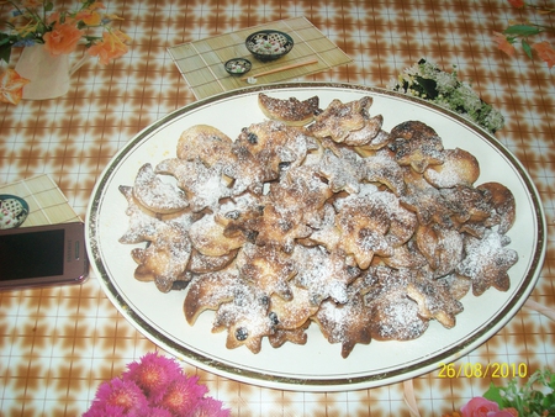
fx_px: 577
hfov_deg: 51.3
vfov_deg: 39.7
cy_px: 208
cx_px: 278
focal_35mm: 36
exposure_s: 1/60
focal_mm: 6
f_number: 2.7
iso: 64
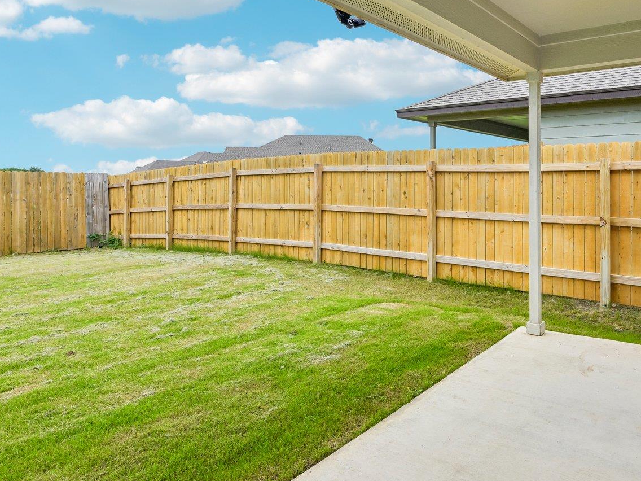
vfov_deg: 52.5
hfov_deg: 65.3
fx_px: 481
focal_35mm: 26
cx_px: 434
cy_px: 179
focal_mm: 15
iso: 100
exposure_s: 1/250
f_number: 6.7
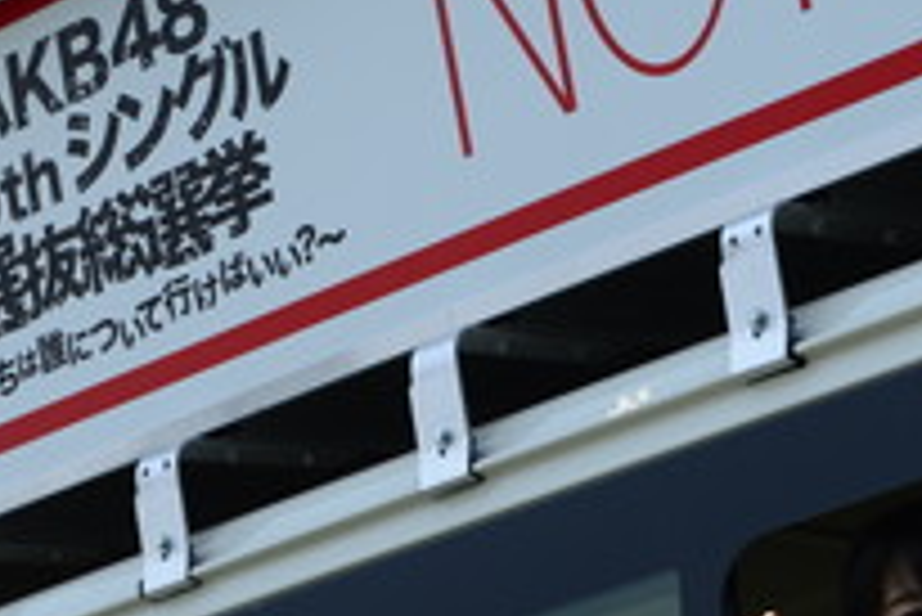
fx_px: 4485
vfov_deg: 7.8
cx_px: 450
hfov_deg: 11.7
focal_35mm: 175
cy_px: 578
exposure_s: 1/500
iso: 200
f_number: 8
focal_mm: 58
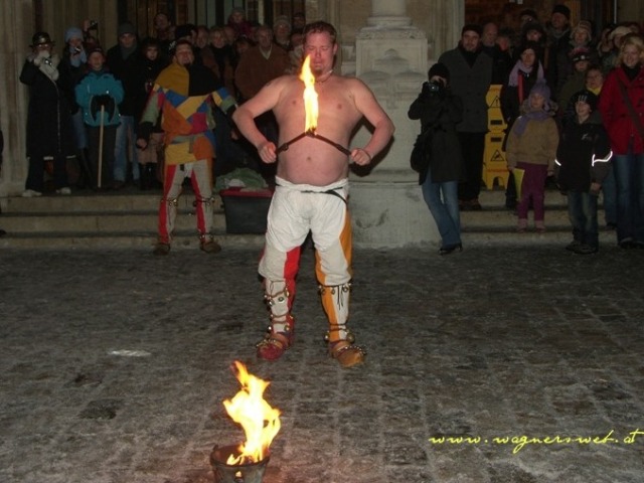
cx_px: 322
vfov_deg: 32.2
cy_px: 242
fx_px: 837
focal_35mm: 45
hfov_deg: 42.1
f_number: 2.5
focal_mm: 11.5
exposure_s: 1/50
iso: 50
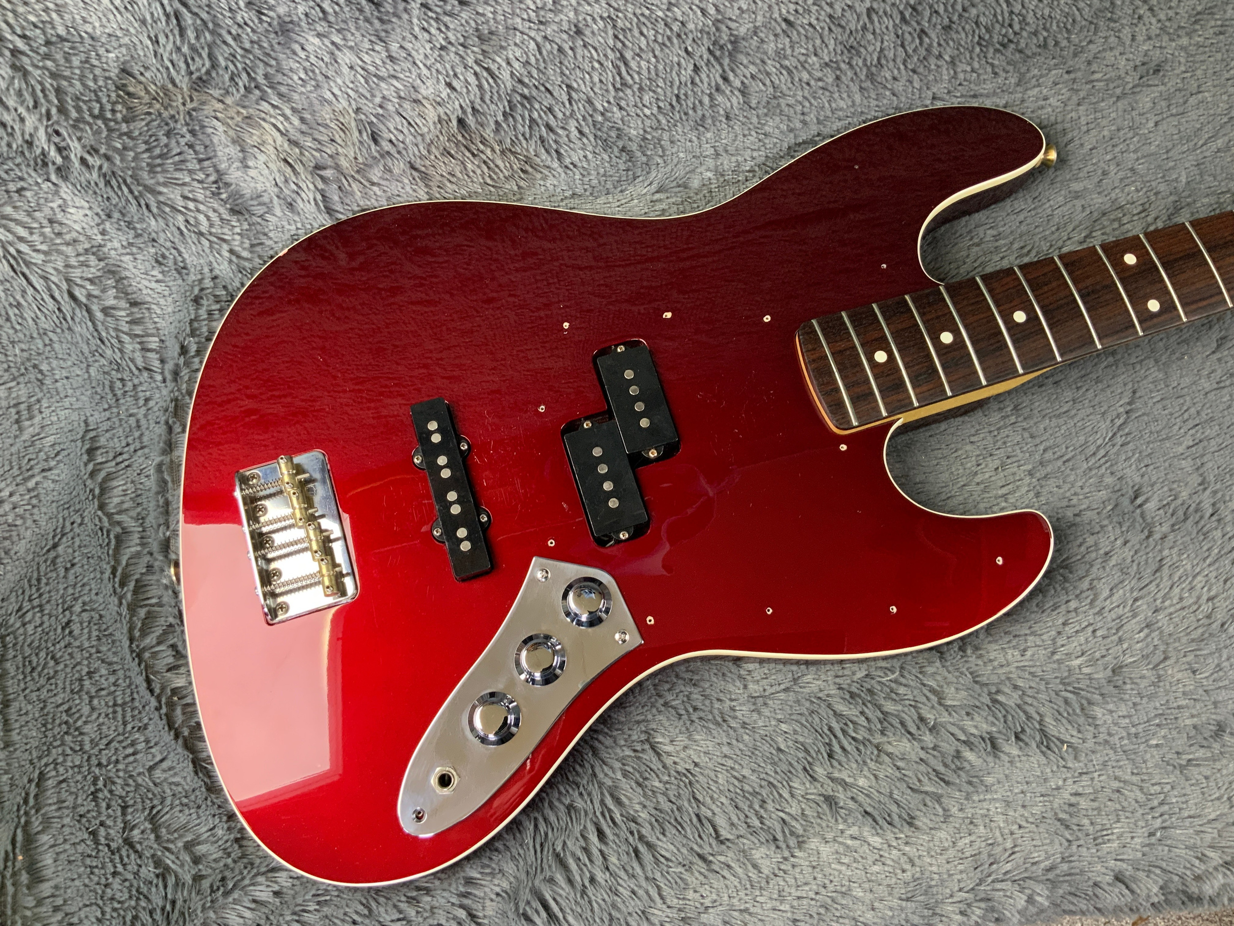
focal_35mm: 29
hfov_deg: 61.7
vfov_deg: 48.2
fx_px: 1034
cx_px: 617
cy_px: 463
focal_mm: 3
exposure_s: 1/60
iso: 64
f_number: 1.8
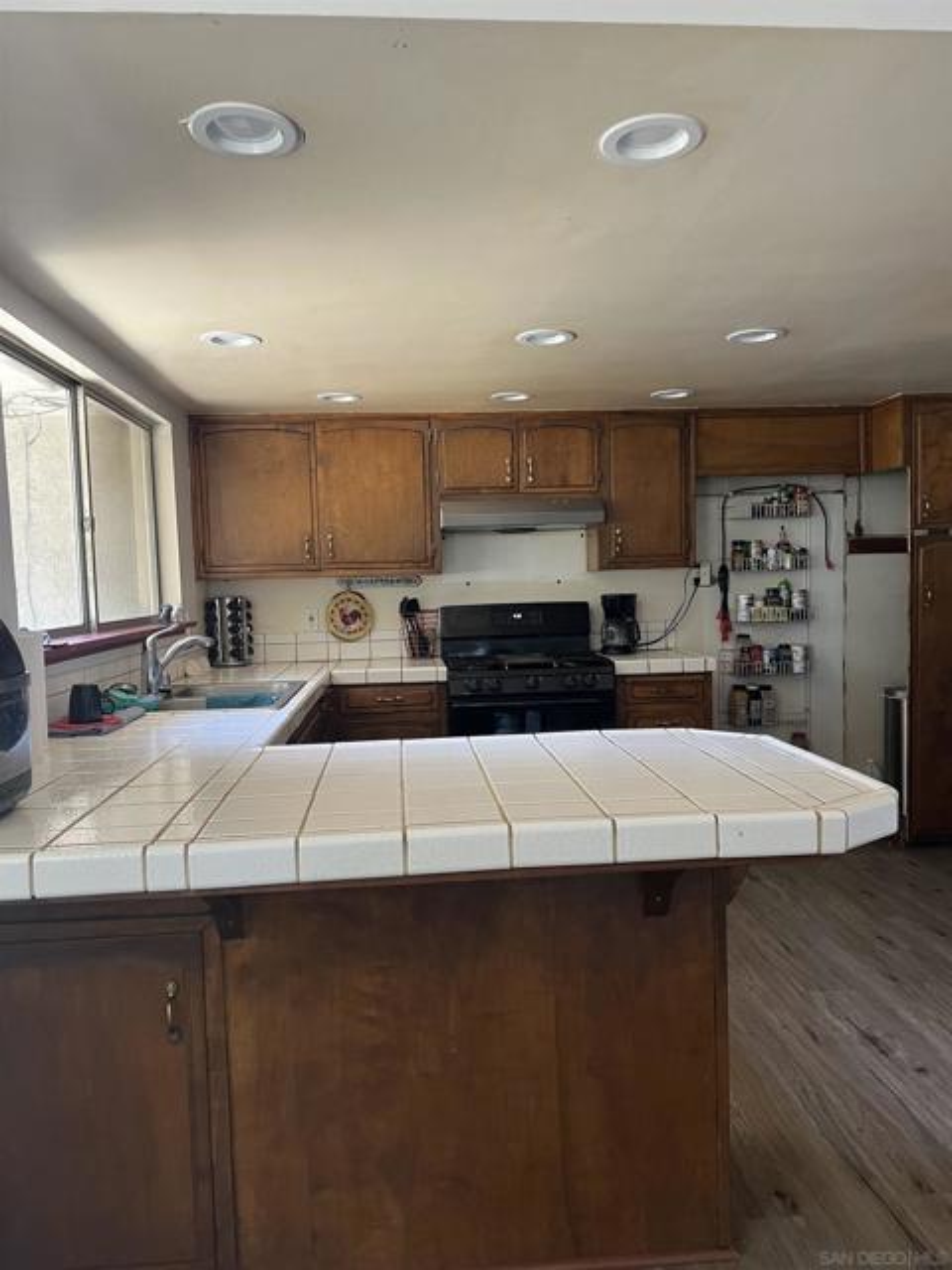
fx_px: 953
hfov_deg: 53.1
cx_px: 476
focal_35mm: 26
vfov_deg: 67.3
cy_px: 635
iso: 160
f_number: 1.5
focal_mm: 5.7
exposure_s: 1/60
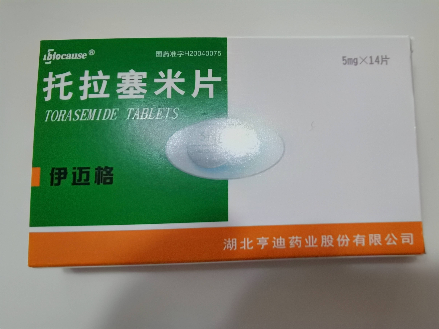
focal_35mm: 26
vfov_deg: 53.1
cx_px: 220
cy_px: 164
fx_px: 330
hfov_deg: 67.3
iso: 160
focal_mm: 2.26
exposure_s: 1/50
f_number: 2.2
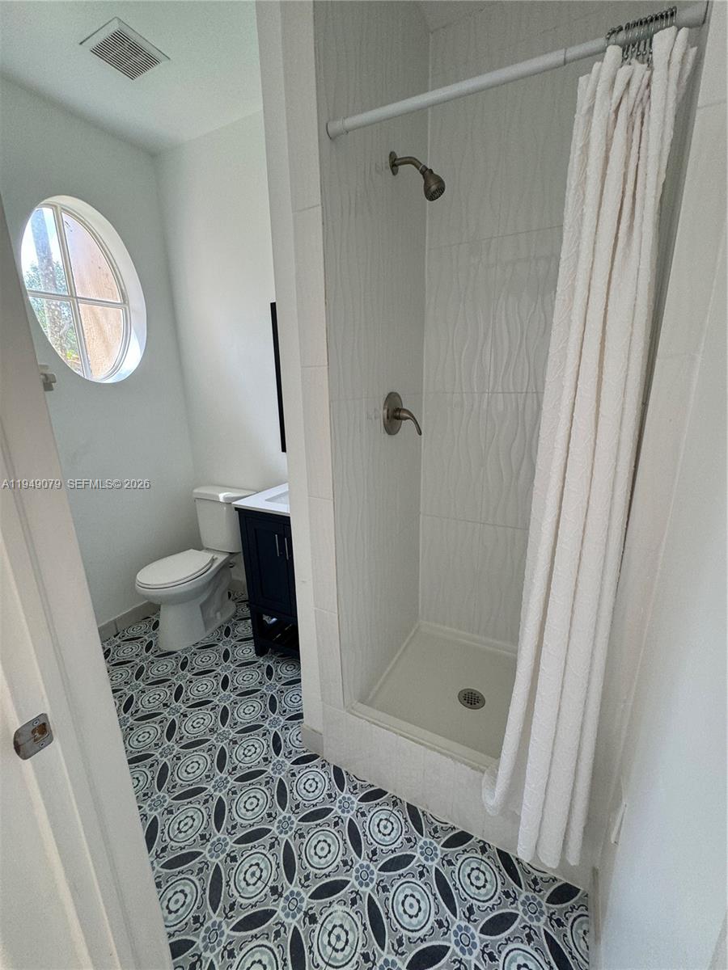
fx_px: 393
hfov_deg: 85.7
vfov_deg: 102.1
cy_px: 485
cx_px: 364
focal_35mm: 14
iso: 125
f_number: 2.2
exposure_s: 1/120
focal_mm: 2.22
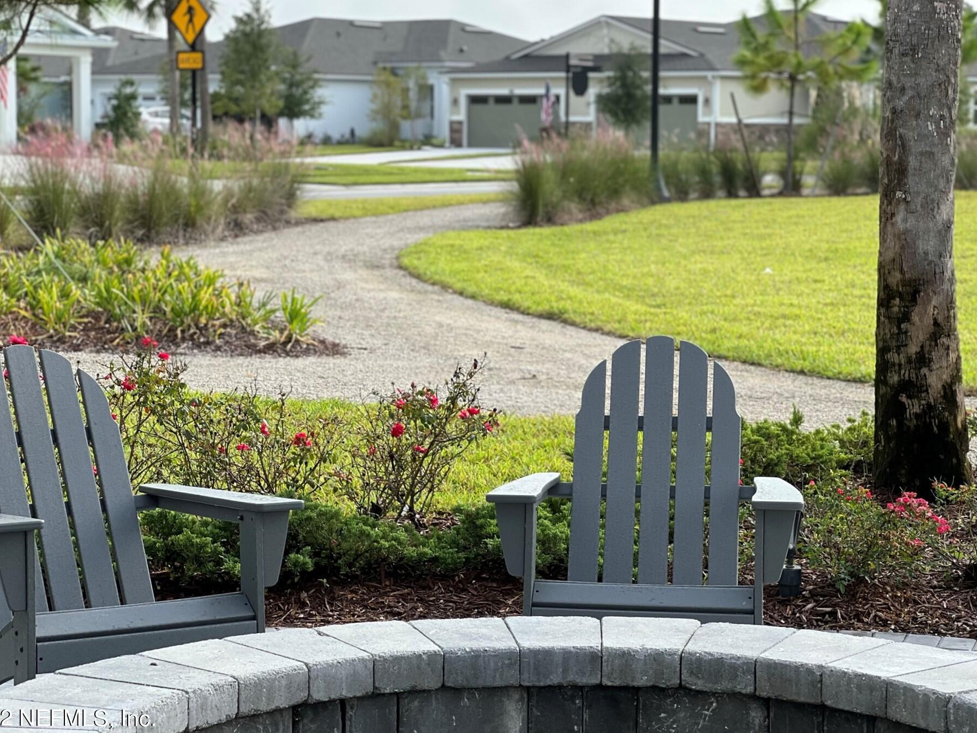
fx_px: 2399
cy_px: 350
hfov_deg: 23.0
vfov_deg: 17.4
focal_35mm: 85
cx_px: 482
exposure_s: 1/253
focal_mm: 9
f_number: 2.8
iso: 32
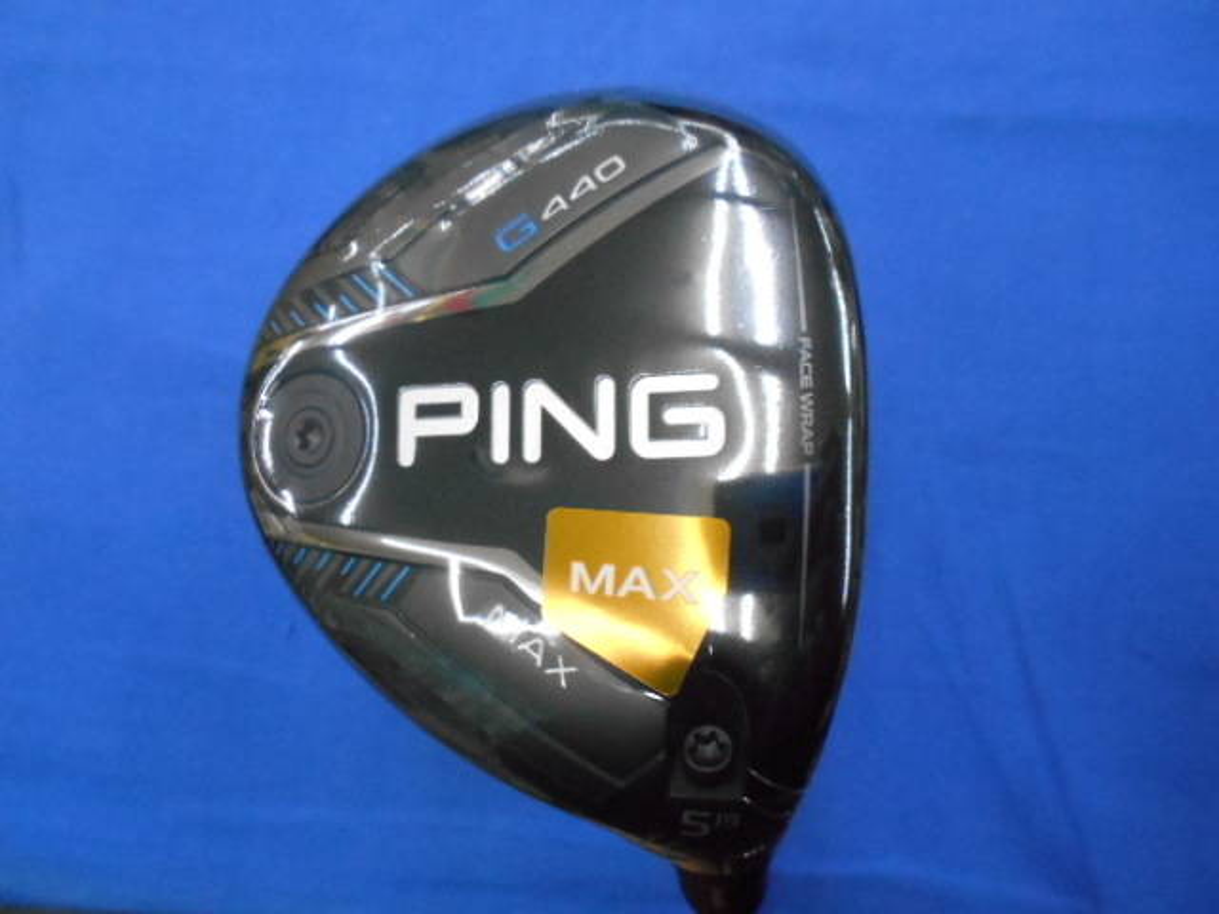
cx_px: 610
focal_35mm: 26
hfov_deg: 67.3
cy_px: 457
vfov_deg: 53.1
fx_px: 916
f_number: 3.2
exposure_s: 1/160
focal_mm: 4.6
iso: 800
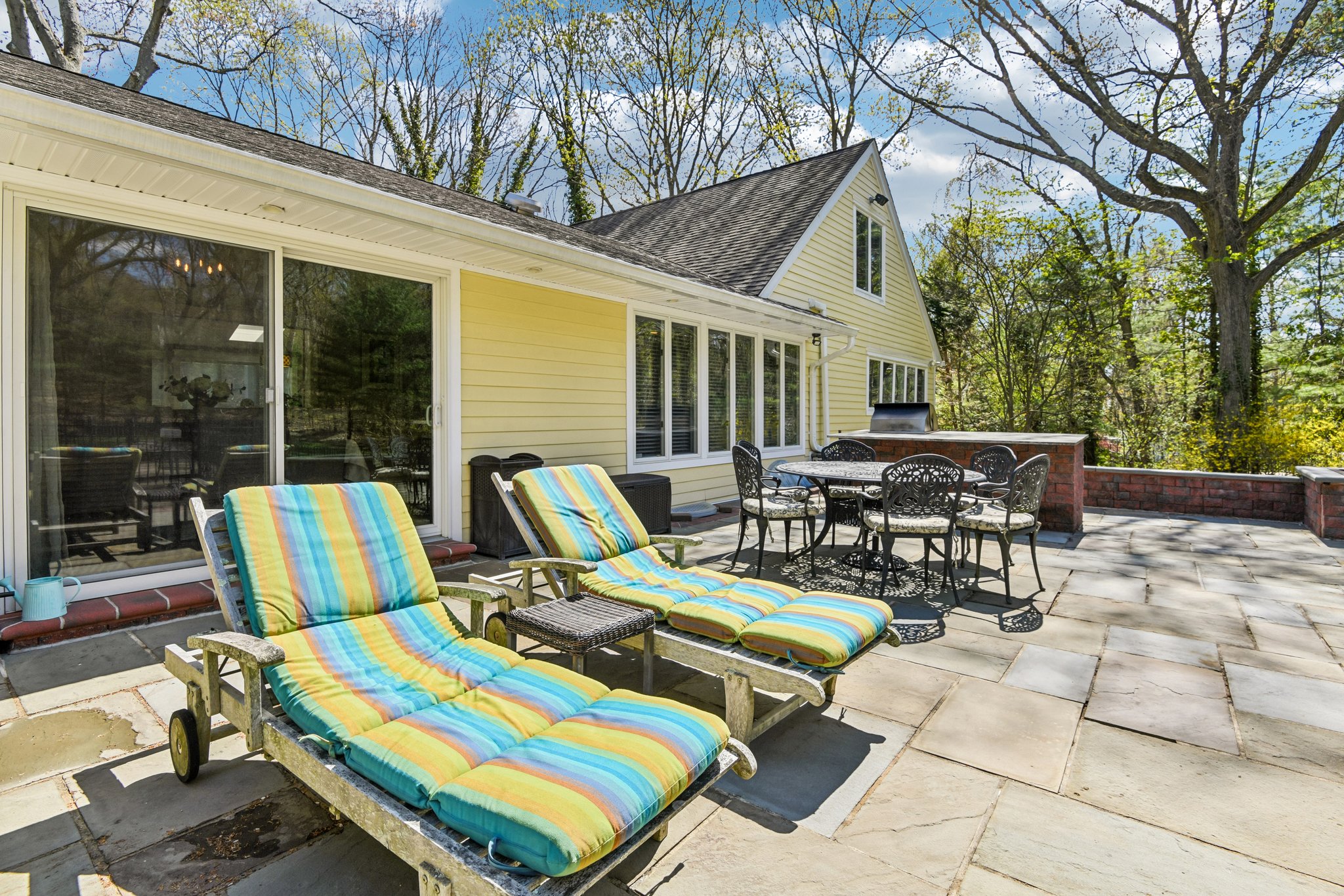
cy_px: 448
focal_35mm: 16
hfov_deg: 96.7
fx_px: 597
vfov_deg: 73.7
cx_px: 672
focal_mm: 16
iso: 160
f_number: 9
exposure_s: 1/200
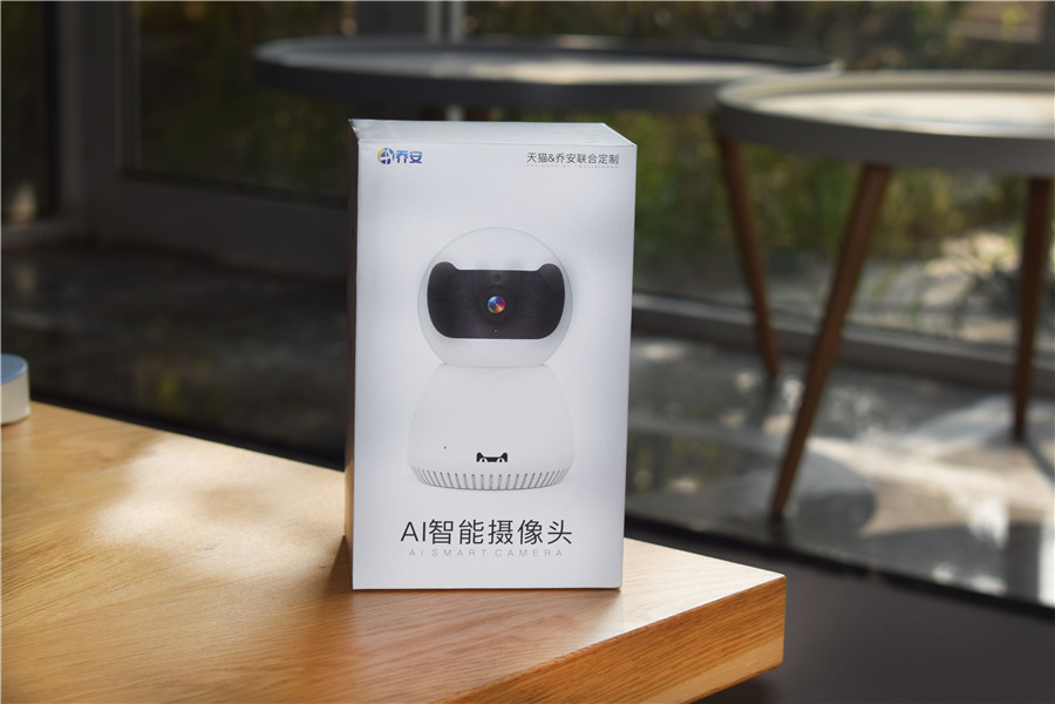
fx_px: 2418
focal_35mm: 82
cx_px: 528
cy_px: 352
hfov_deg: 24.6
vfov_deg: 16.6
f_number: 6.3
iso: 100
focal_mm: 55
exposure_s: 1/160
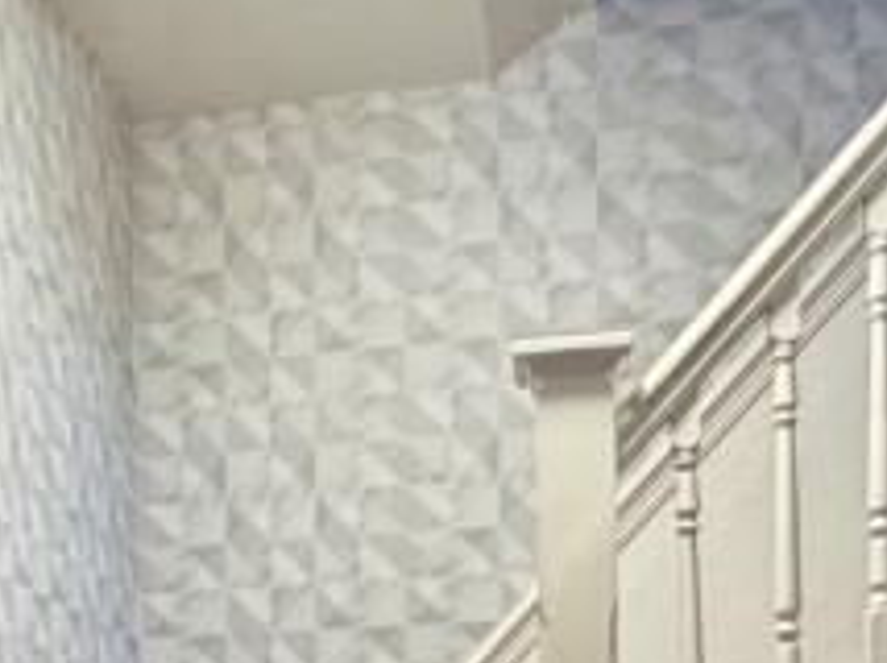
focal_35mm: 67
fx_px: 1715
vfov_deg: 19.5
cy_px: 953
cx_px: 166
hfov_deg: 28.3
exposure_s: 1/50
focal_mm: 2.22
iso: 320
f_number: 2.2
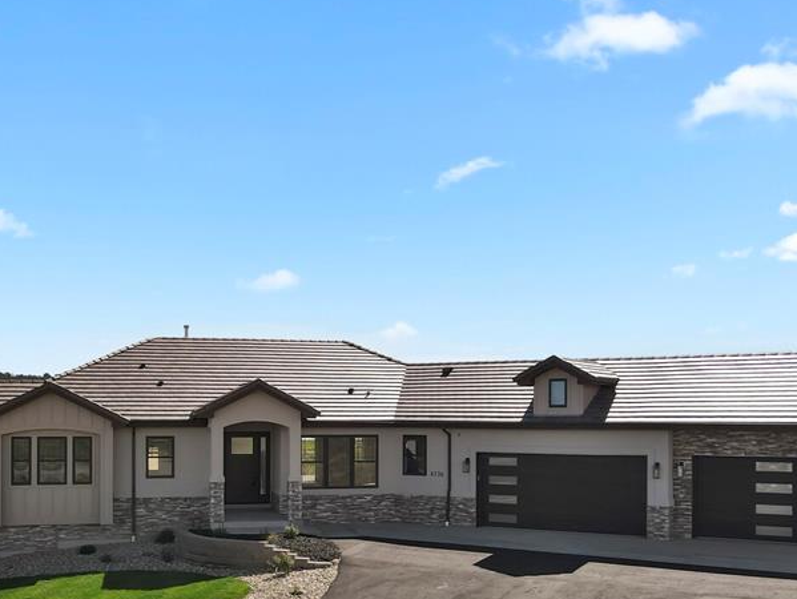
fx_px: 945
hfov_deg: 45.7
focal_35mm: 41
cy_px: 427
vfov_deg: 34.6
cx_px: 354
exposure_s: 1/500
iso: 100
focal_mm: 4.5
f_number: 2.8
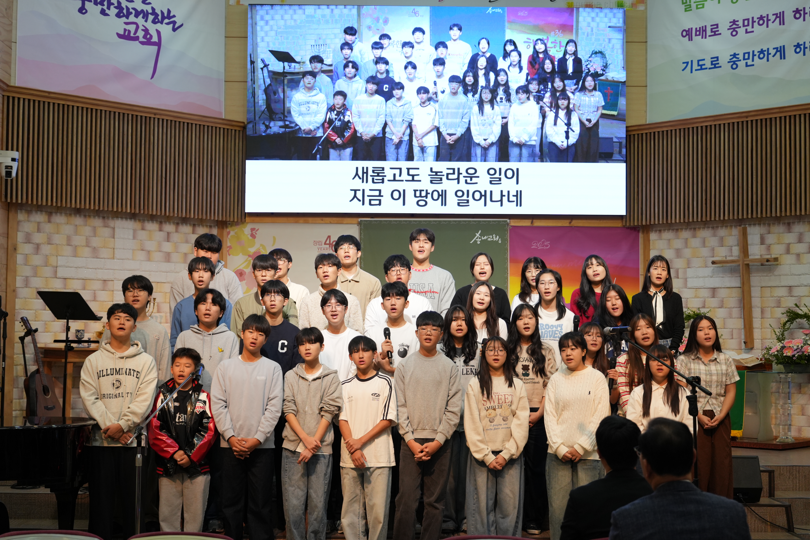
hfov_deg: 36.9
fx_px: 1215
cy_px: 270
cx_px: 405
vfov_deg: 25.1
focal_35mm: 54
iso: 1000
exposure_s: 1/160
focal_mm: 54
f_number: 4
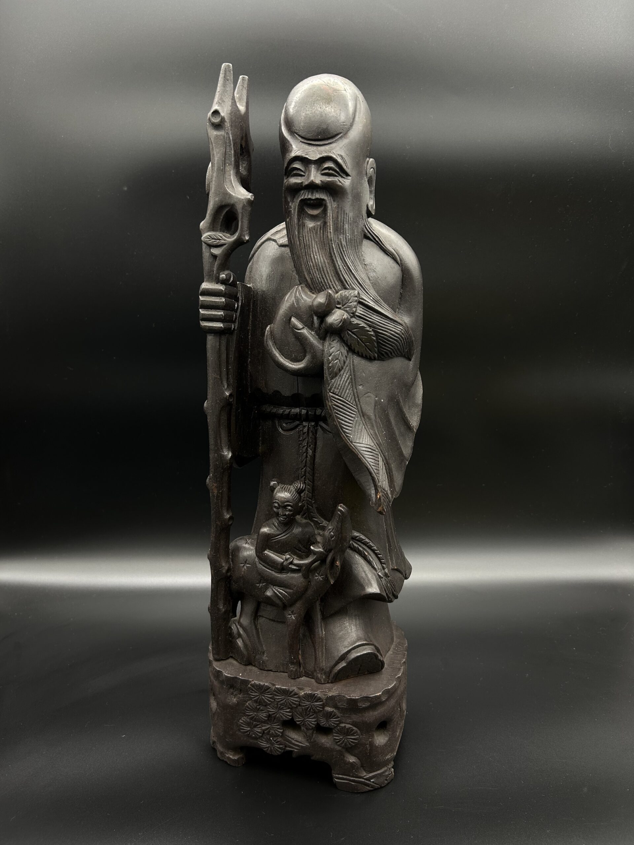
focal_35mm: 26
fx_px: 635
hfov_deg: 53.1
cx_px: 317
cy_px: 422
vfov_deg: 67.3
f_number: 1.5
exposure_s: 1/103
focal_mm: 5.7
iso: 64
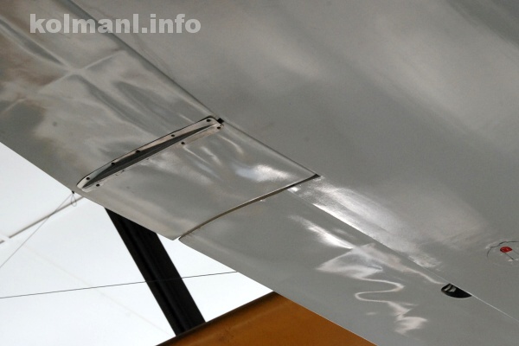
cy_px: 173
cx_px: 260
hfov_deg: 18.2
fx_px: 1622
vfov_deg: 12.2
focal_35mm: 112
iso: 1000
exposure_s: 1/30
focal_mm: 75
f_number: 18
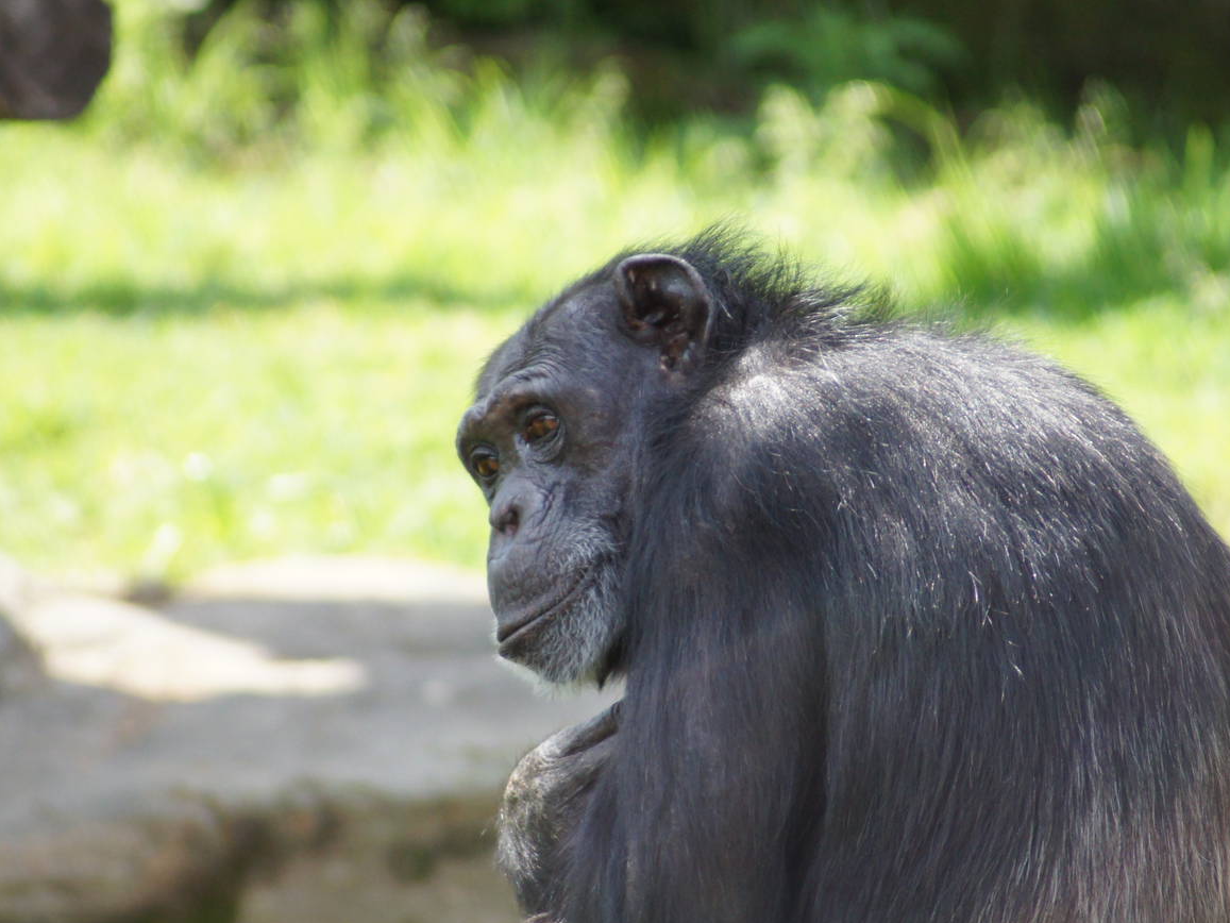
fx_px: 21251
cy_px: 557
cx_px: 746
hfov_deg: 3.3
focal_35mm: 598
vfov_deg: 2.5
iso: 640
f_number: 5.6
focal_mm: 300
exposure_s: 1/500
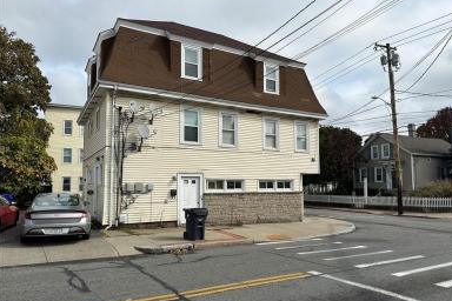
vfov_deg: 49.5
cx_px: 233
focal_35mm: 26
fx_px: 326
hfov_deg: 69.4
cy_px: 166
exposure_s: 1/6623
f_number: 1.78
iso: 80
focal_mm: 6.86
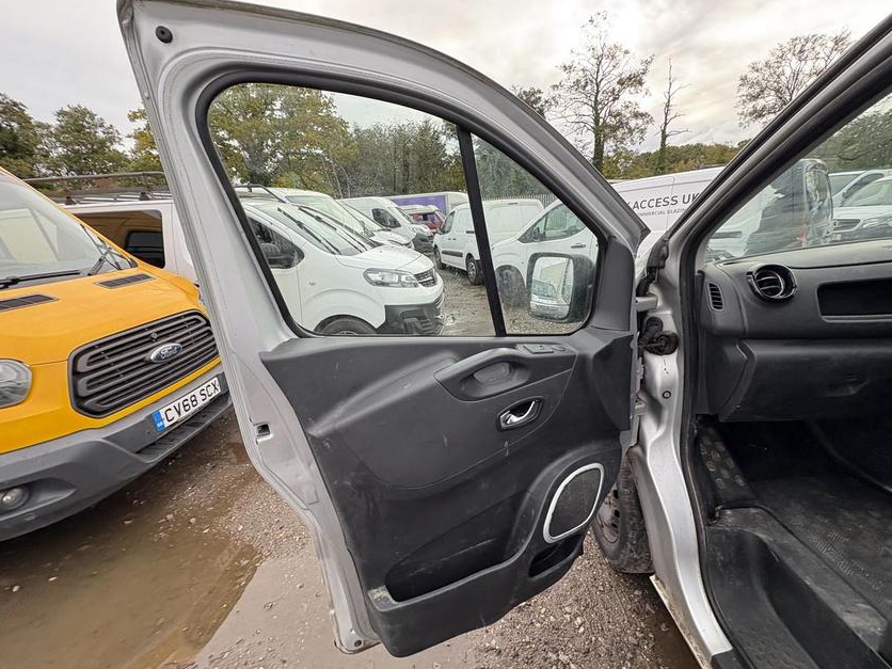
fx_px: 387
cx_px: 459
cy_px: 346
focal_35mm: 15
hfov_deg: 98.1
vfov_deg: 81.7
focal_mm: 2.22
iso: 40
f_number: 2.2
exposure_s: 1/116
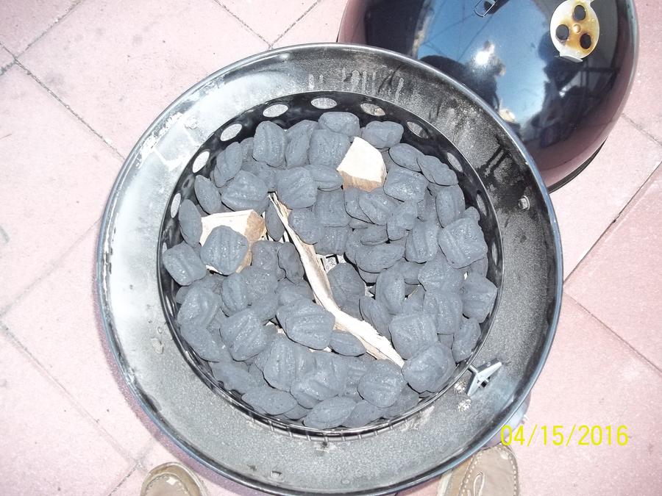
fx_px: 612
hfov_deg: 56.8
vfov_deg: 44.2
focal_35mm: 32
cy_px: 248
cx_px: 331
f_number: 2.9
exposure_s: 1/60
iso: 160
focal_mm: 5.7
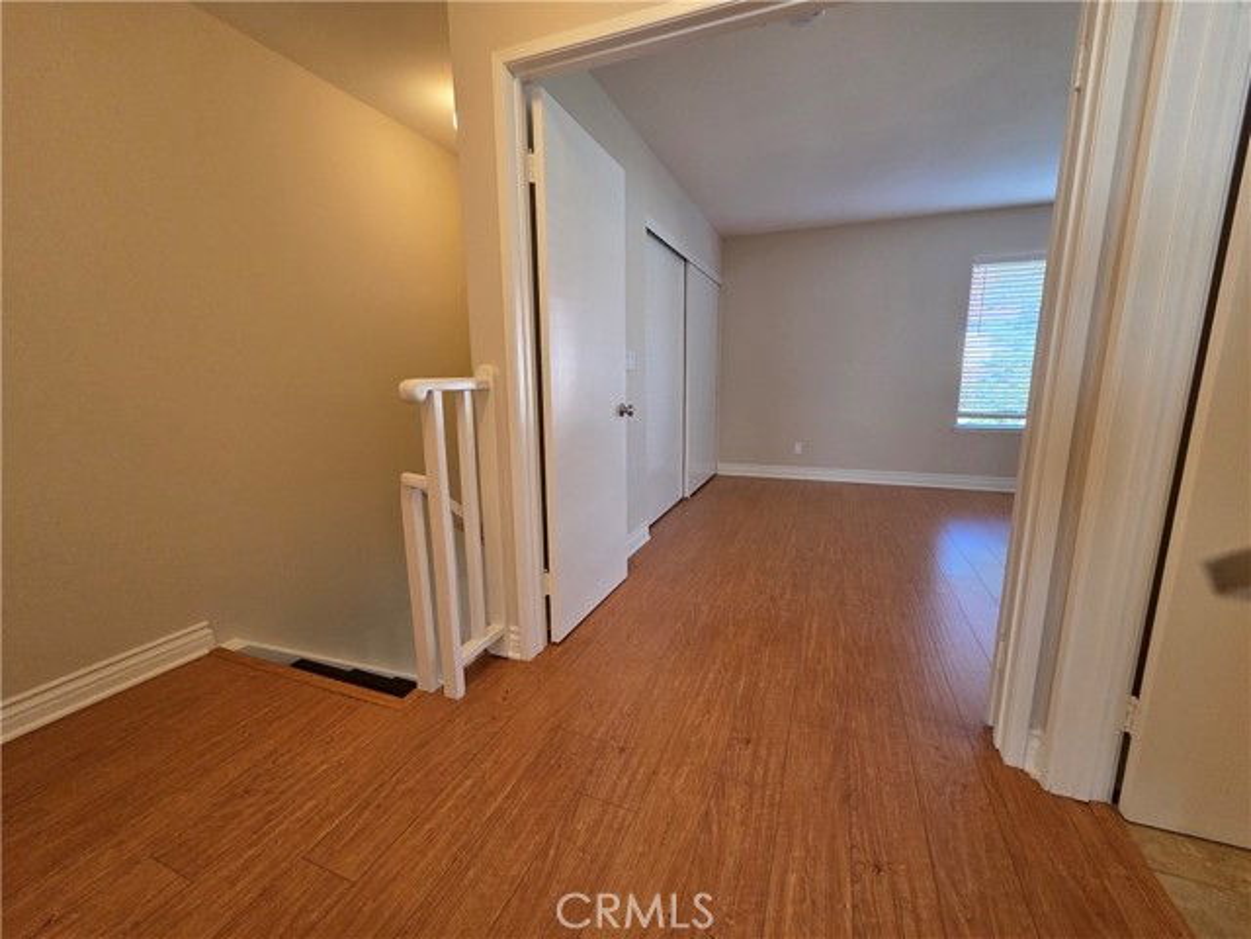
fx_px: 470
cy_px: 470
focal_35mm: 13
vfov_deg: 89.9
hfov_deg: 106.2
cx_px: 626
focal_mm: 2.2
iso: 250
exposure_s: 1/120
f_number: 2.2
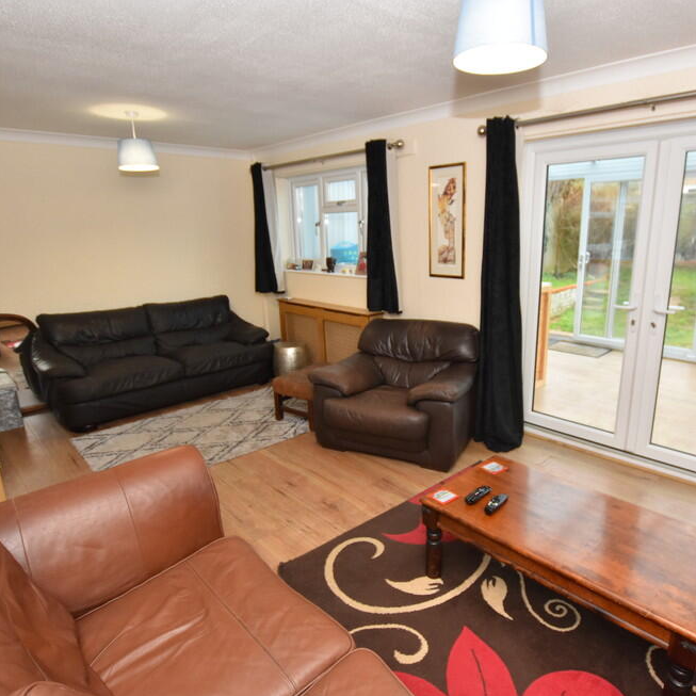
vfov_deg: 74.8
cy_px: 354
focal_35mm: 20
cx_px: 390
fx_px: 455
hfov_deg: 74.5
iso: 800
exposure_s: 1/125
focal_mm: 10
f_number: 4
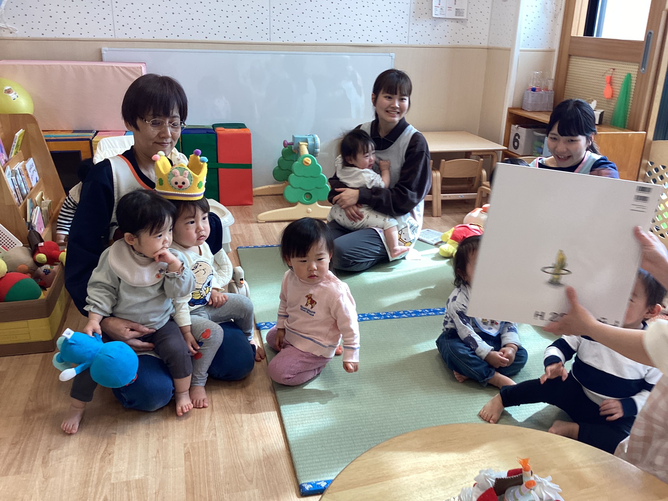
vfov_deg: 45.4
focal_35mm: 31
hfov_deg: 58.4
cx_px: 334
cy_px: 250
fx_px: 598
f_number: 2.4
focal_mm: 3.3
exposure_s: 1/50
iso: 50
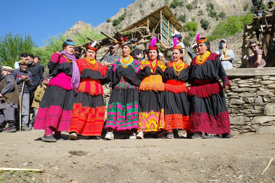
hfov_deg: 60.3
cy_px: 85
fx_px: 237
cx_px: 135
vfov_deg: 42.3
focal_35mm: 31
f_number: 7.1
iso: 1250
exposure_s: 1/2000
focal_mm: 18.3
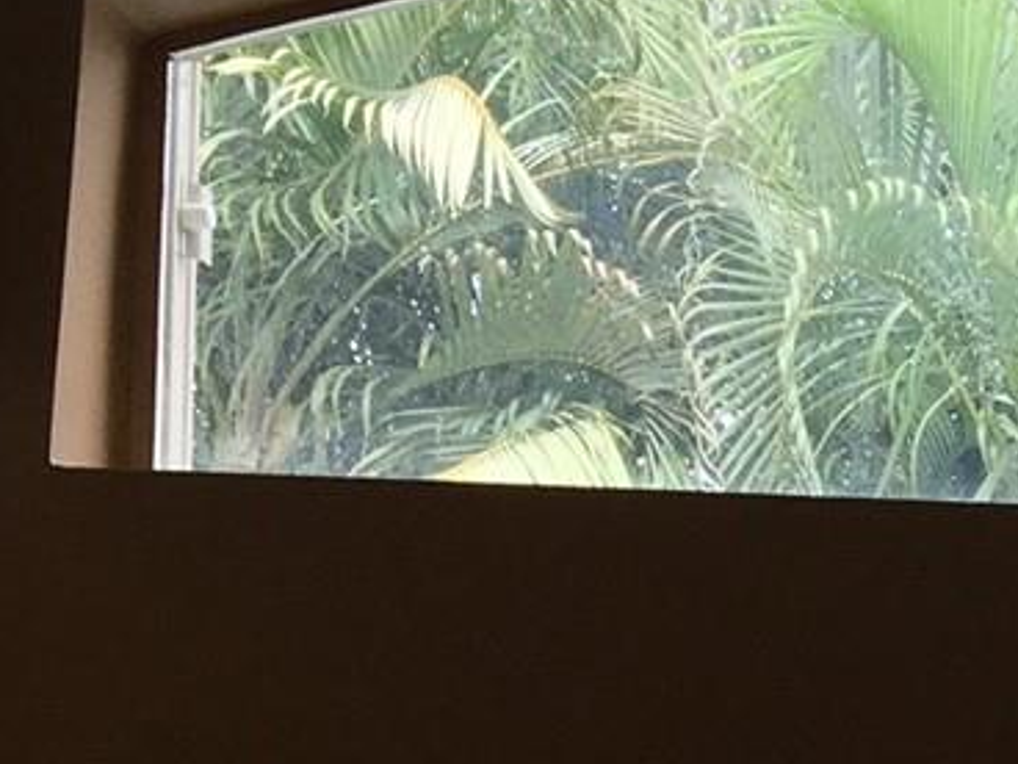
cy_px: 1362
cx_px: 2144
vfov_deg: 11.0
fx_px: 3705
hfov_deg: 13.2
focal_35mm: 126
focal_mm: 4.15
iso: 25
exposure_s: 1/413
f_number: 2.2
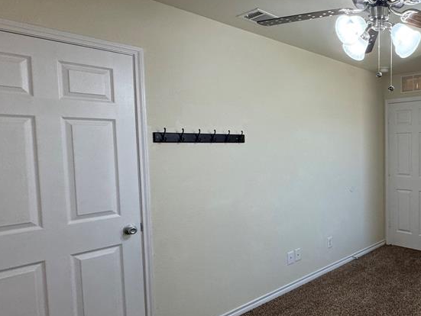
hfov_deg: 59.2
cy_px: 162
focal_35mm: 26
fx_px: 316
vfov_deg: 53.1
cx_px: 364
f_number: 2.2
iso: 160
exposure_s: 1/120
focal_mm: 2.22
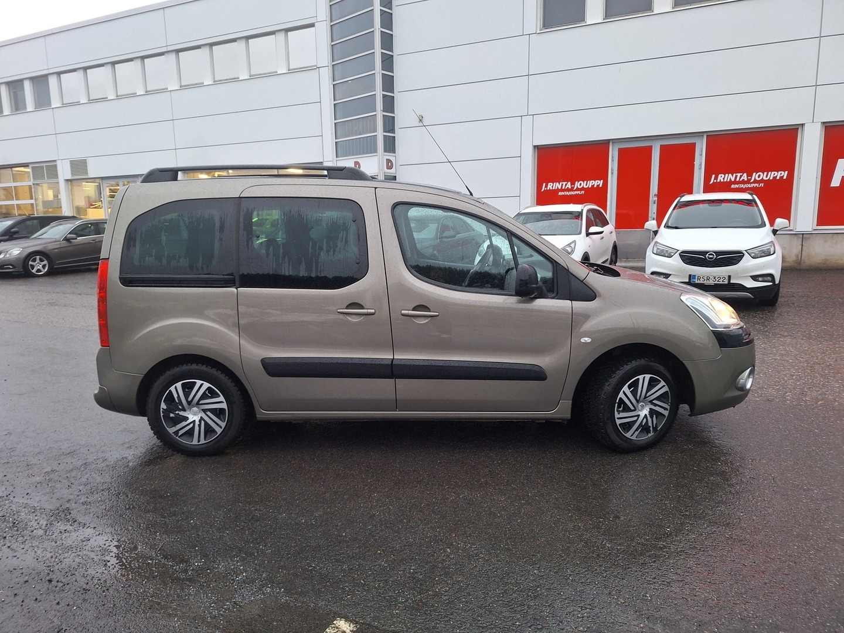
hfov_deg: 73.9
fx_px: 561
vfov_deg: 58.9
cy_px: 316
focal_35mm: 23
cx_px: 422
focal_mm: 5.54
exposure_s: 1/50
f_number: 1.8
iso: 125
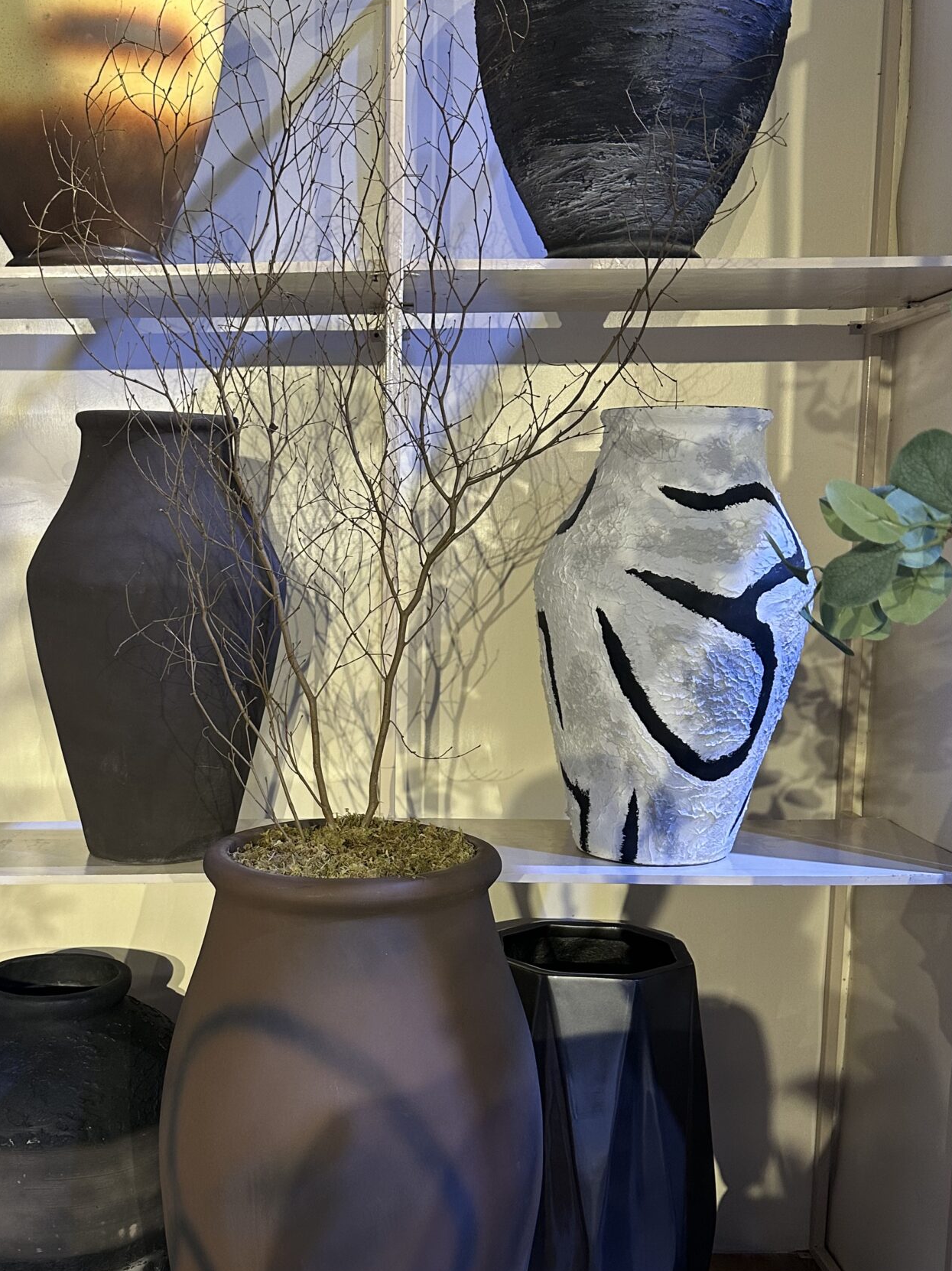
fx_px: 1357
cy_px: 753
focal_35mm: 37
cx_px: 303
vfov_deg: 49.9
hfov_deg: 38.1
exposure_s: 1/51
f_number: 1.78
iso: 160
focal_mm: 6.86
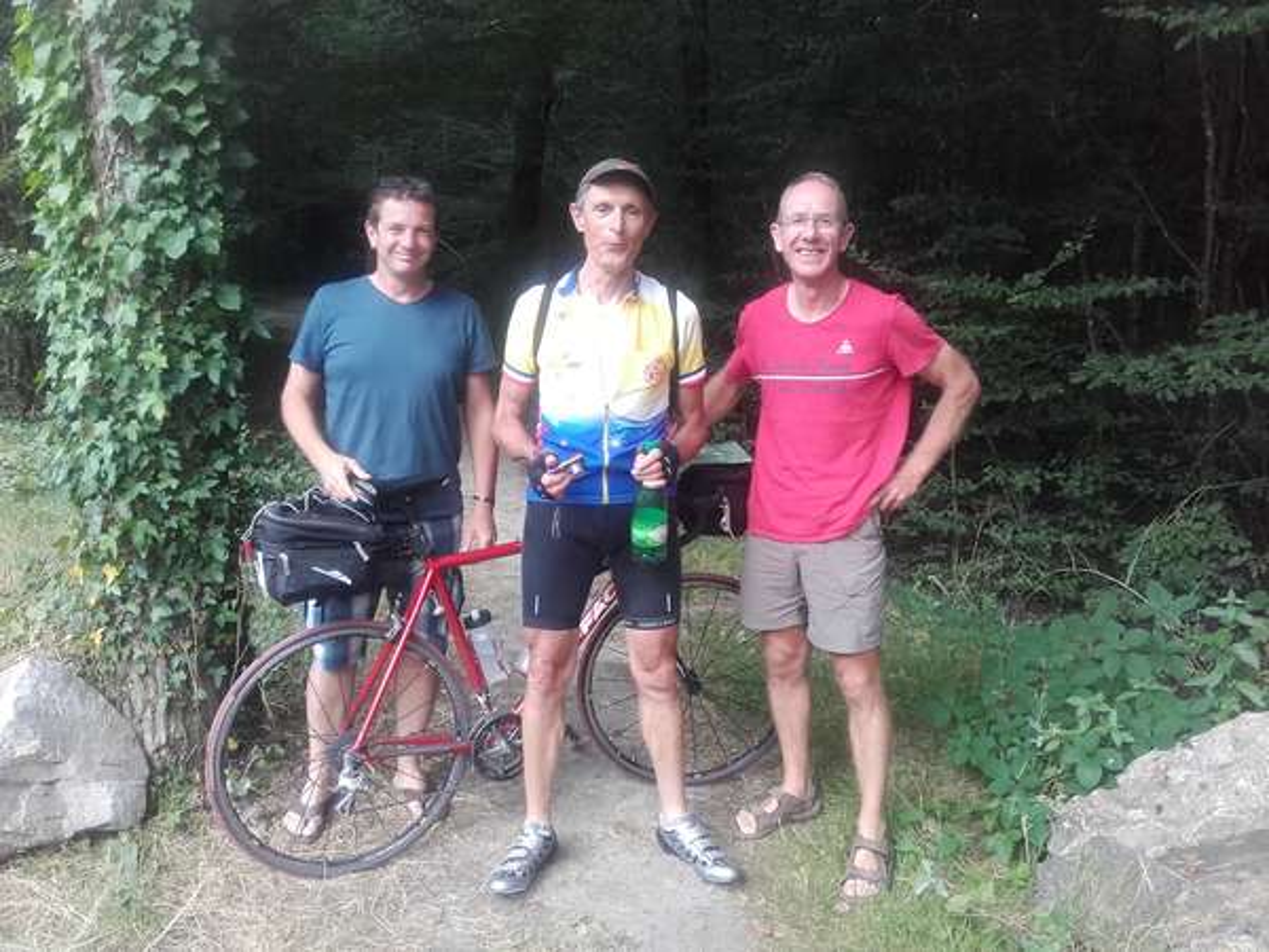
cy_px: 476
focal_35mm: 31
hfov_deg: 58.4
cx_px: 634
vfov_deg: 45.4
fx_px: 1136
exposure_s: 1/100
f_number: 2.2
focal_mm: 3.31
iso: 80
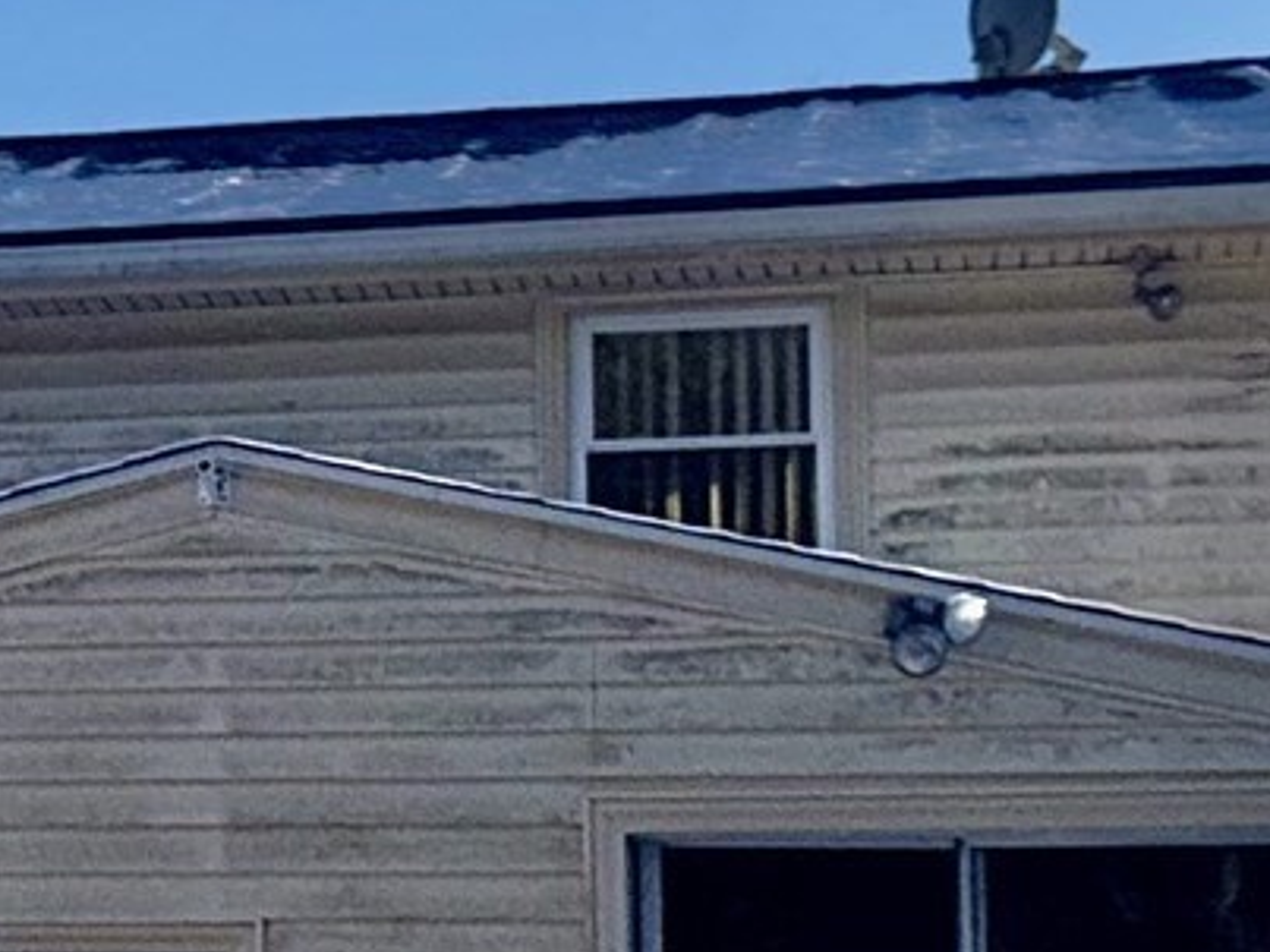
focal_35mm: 122
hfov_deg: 15.1
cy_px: 564
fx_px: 4475
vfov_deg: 12.1
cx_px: -583
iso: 50
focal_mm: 6.76
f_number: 1.78
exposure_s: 1/8130
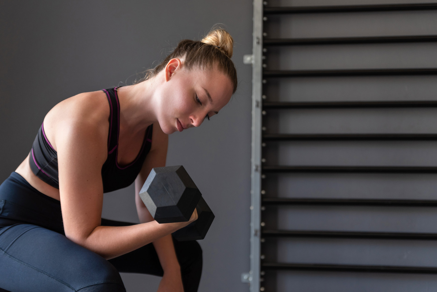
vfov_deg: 27.0
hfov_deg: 39.6
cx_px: 218
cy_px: 146
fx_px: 607
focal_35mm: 50
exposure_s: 1/80
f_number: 2.8
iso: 500
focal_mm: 50
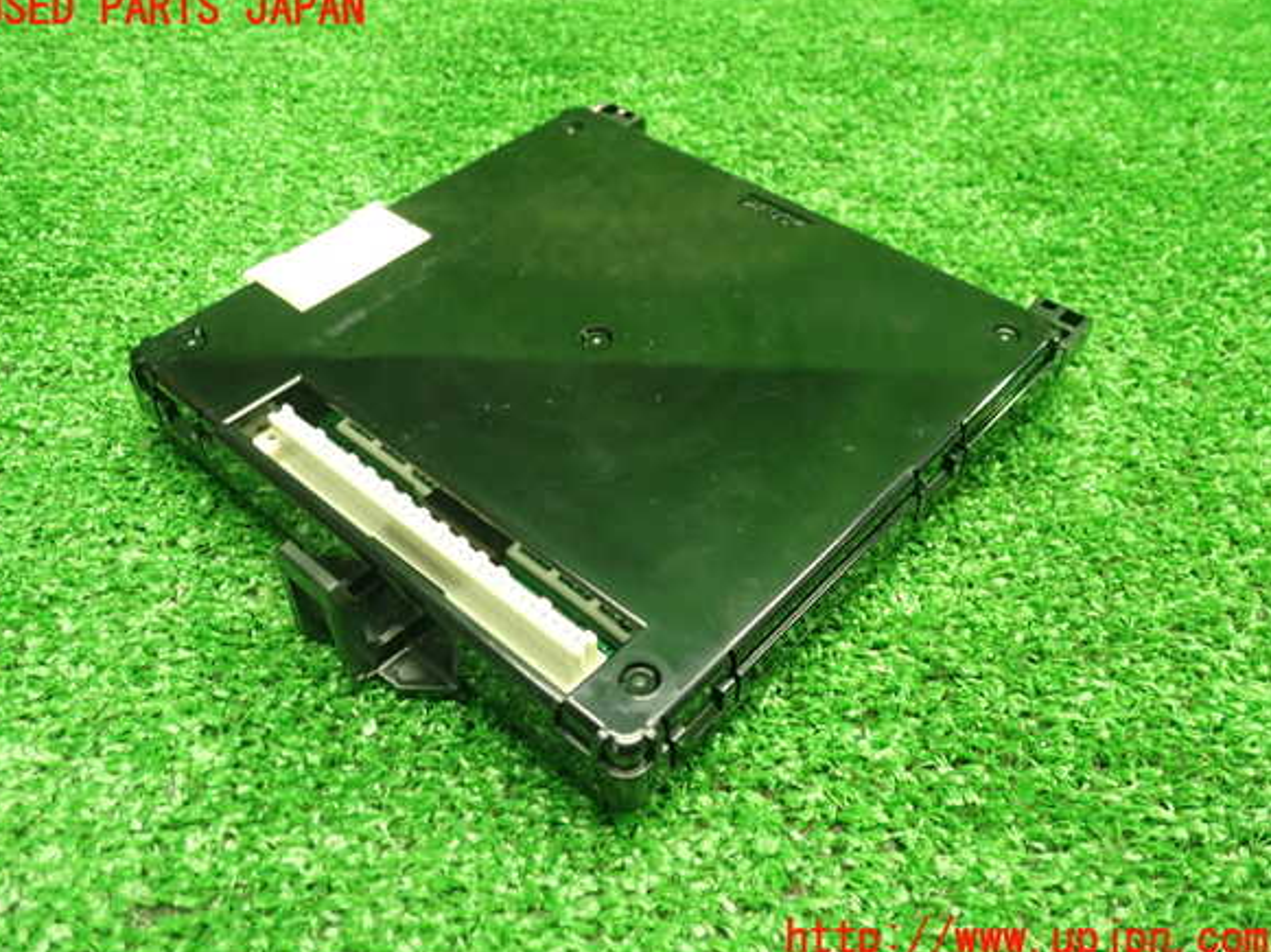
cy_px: 475
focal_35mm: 31
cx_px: 623
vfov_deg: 45.4
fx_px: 1138
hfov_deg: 58.4
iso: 800
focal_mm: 5.5
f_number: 2.3
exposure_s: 1/60
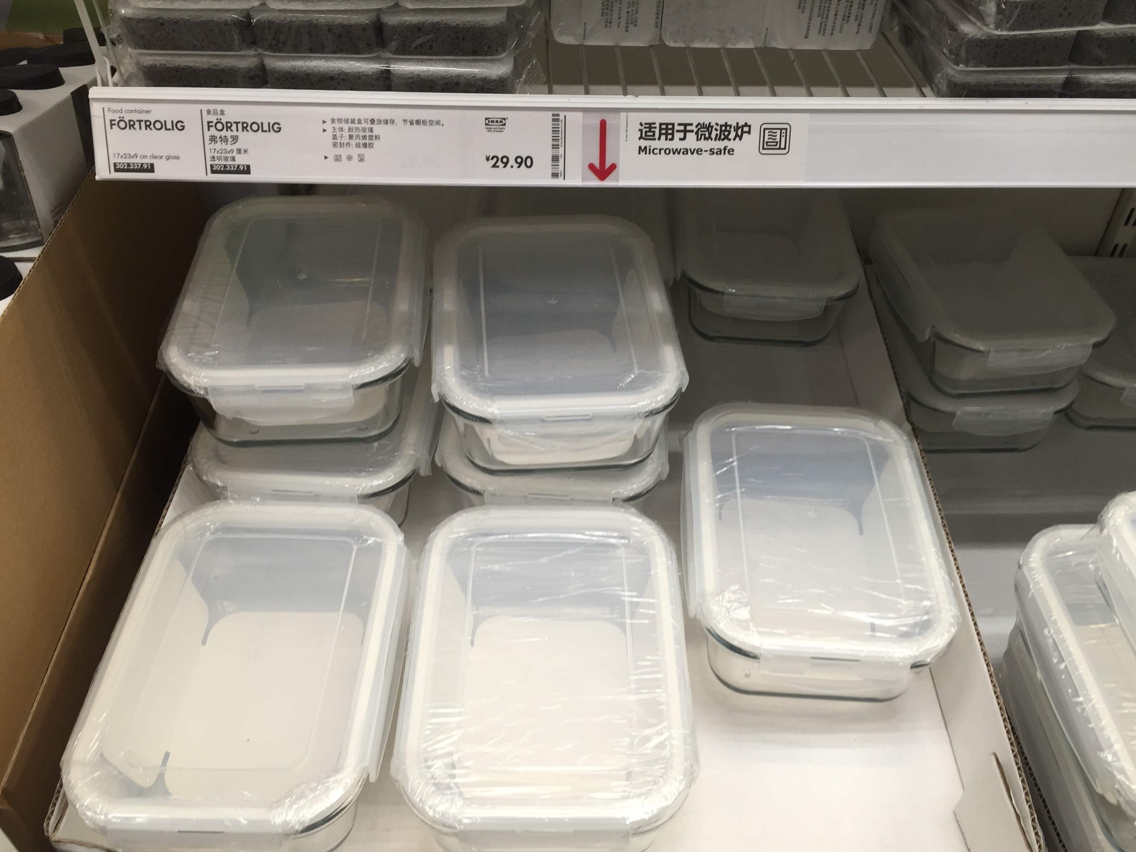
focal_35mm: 30
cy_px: 438
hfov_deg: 60.0
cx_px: 577
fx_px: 984
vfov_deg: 46.8
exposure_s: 1/50
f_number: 2.2
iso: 40
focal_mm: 4.15
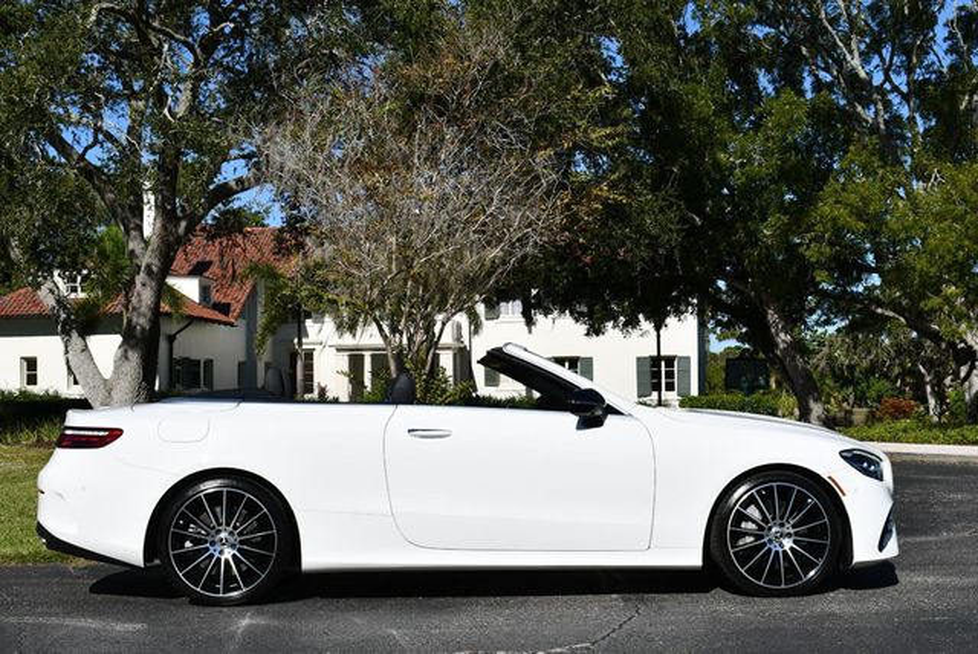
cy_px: 327
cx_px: 489
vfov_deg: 27.0
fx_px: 1360
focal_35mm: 50
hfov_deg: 39.6
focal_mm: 25
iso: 100
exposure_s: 1/400
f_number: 10
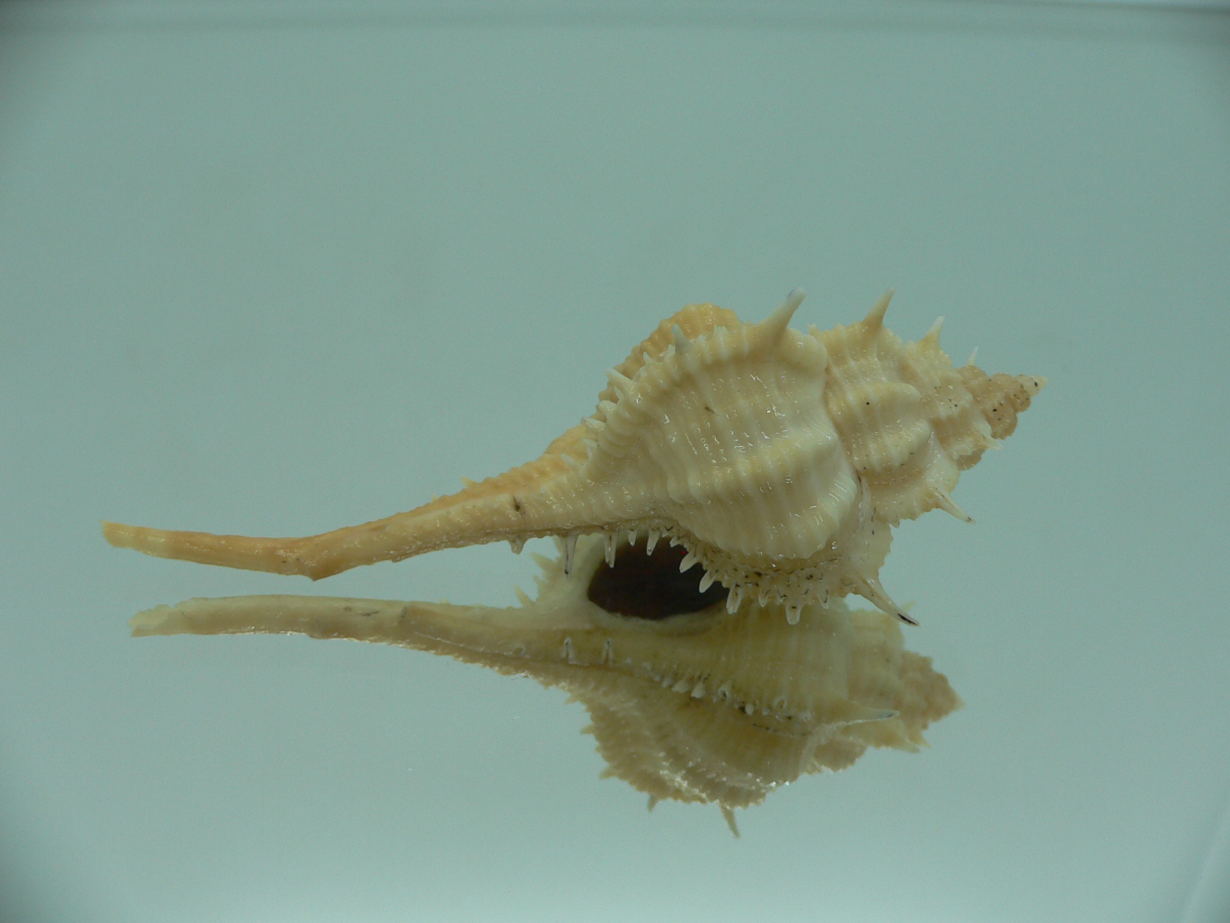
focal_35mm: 35
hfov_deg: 52.6
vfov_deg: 40.7
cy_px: 462
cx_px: 615
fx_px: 1244
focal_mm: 4.6
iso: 80
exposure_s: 1/80
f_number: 2.8
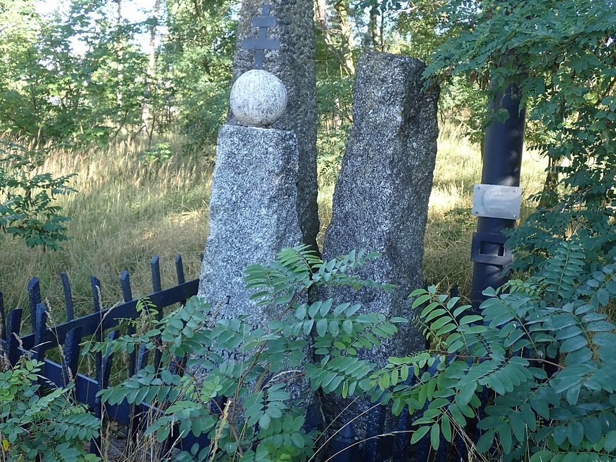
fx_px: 730
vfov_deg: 35.1
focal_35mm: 41
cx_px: 329
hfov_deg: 45.7
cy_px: 213
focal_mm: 6.37
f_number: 2.5
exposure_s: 1/125
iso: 100
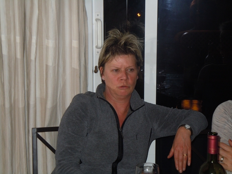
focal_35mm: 89
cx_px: 116
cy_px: 87
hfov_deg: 22.0
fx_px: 596
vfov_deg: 16.6
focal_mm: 16
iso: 250
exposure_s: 1/50
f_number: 4.4
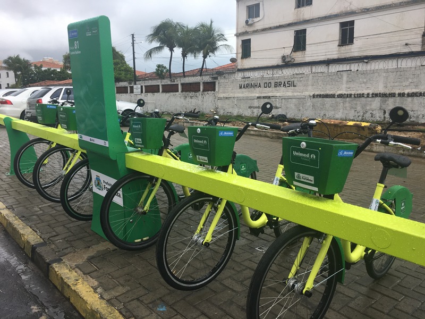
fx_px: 356
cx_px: 212
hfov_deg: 61.7
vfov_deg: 48.2
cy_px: 160
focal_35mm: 29
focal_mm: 4.15
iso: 25
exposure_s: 1/864
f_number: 2.2
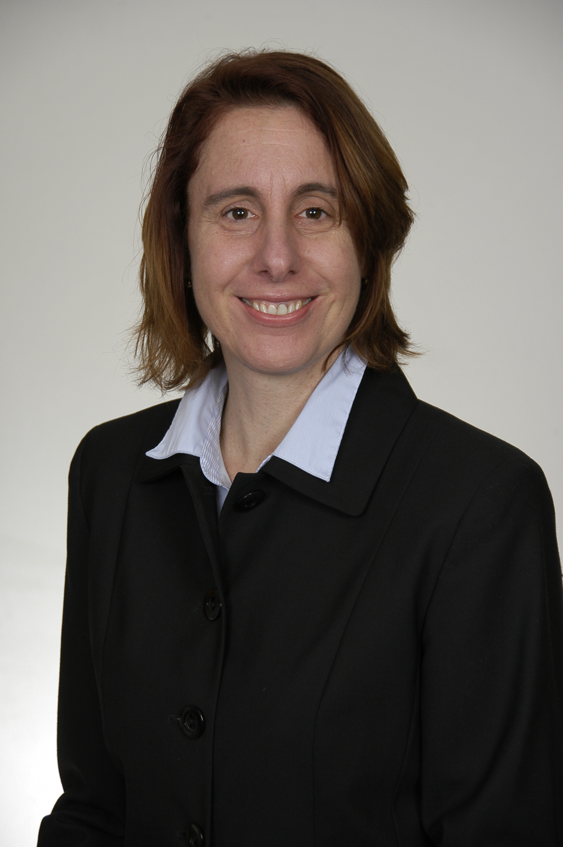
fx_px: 3349
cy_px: 424
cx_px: 282
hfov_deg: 9.6
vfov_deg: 14.4
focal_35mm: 142
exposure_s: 1/125
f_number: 5.3
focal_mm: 95
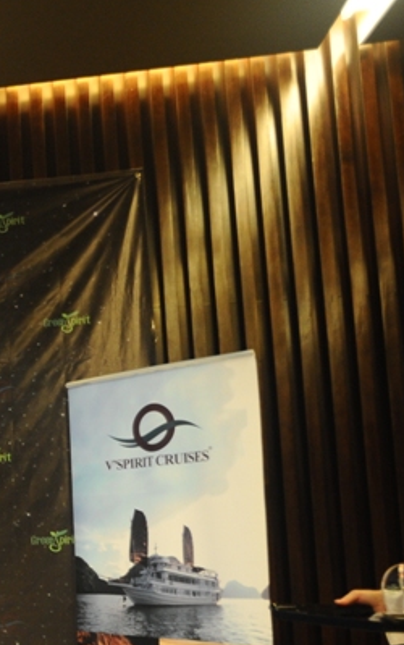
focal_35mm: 47
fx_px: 826
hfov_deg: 21.3
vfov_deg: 41.8
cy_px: 449
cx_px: -260
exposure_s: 1/20
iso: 1600
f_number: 2.8
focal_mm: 18
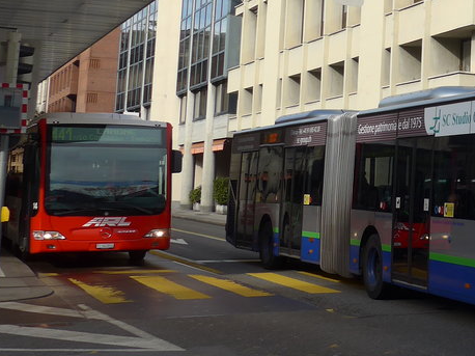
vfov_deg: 19.2
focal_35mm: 76
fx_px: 1042
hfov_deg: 23.3
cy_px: 67
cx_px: 582
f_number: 2.8
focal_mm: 6
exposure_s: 1/1000
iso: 80
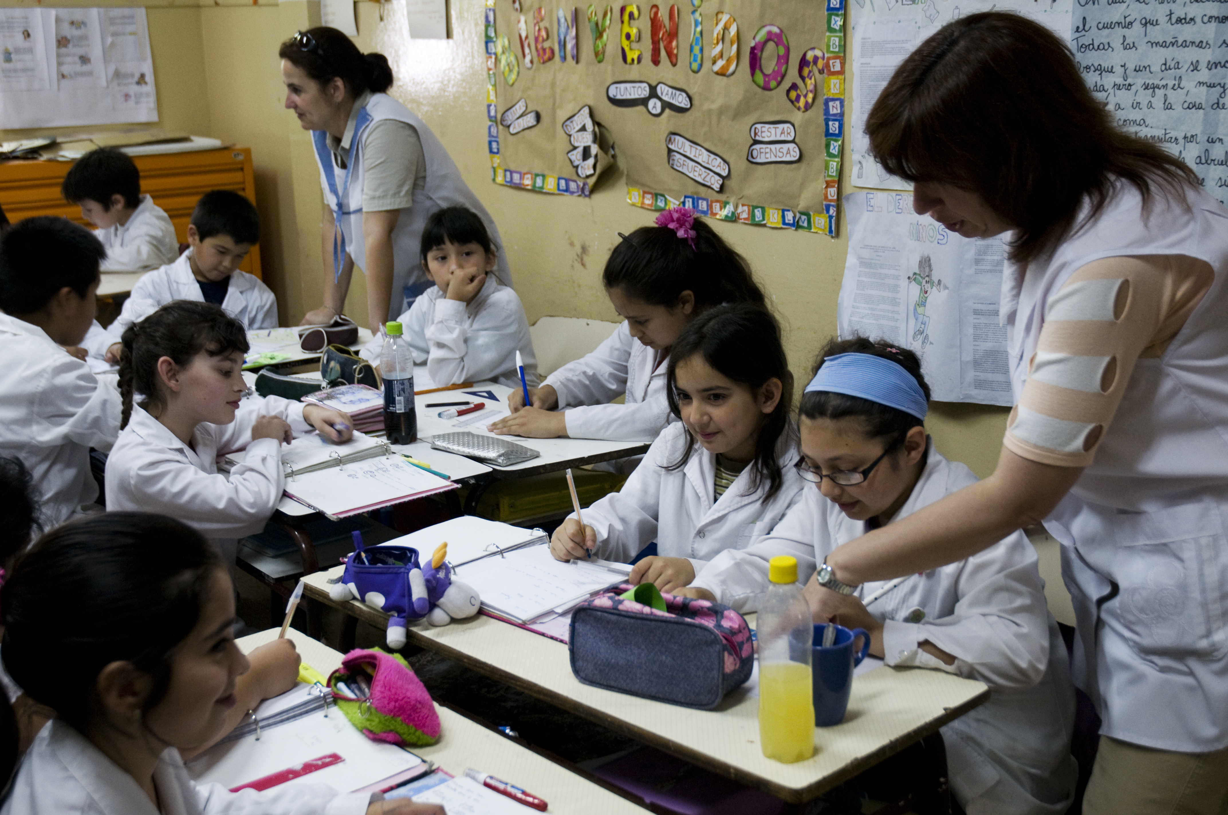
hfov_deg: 42.4
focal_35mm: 46
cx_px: 614
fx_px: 1584
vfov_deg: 28.9
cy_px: 408
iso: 640
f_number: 4
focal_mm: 31
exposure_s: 1/30
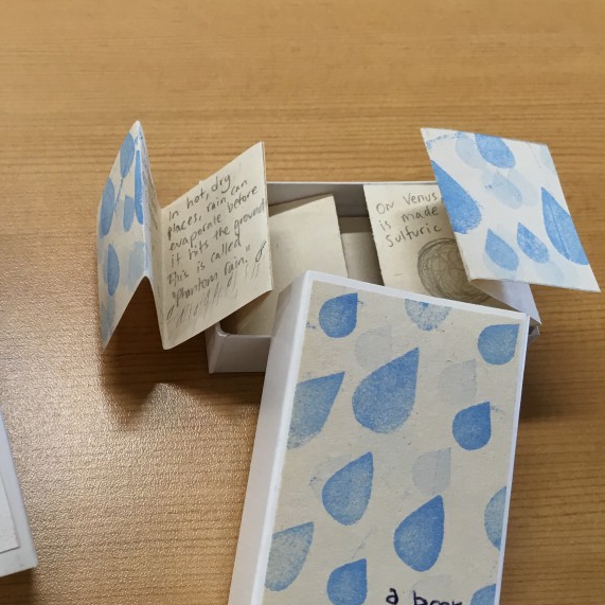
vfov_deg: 36.7
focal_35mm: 46
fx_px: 910
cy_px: 336
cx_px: 131
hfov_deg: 35.7
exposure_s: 1/30
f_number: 2.2
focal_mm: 4.15
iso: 25
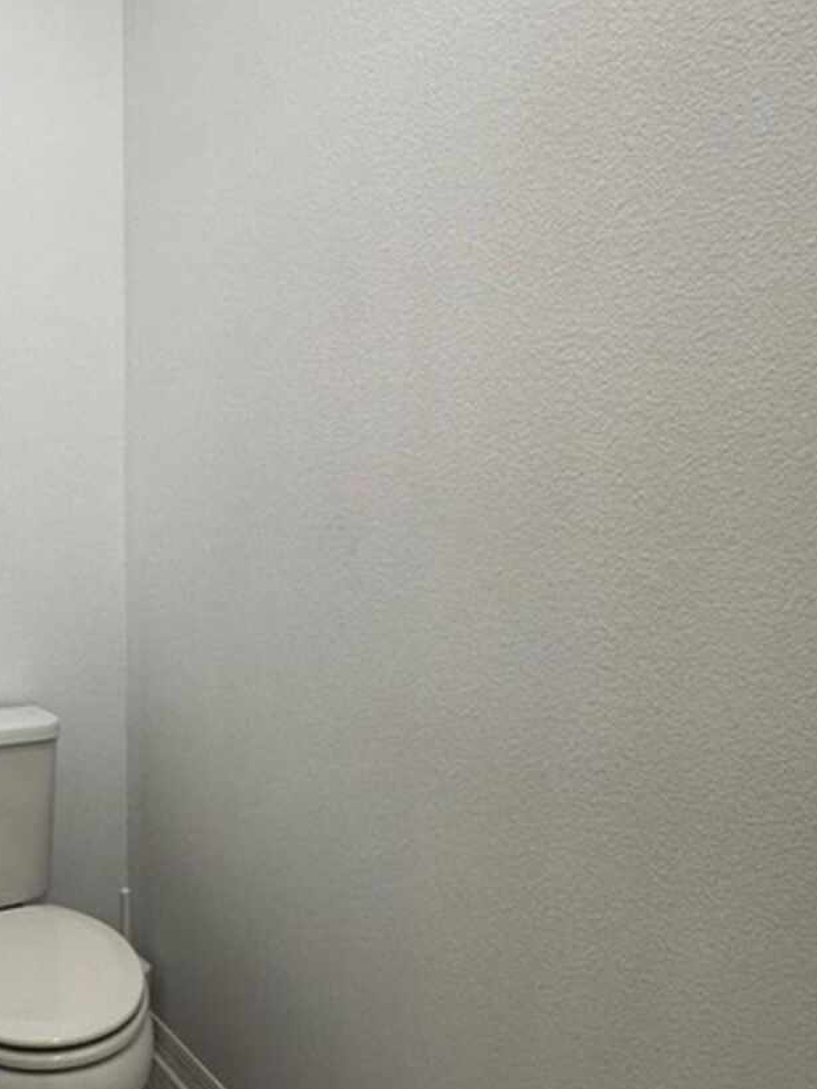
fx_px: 913
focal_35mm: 29
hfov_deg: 45.3
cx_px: 139
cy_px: 650
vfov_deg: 61.2
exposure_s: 1/120
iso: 160
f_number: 2.2
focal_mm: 2.22
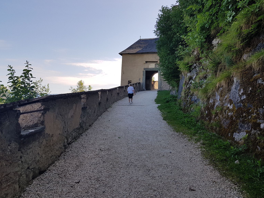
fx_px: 206
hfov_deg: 65.3
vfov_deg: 51.4
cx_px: 136
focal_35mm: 27
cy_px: 100
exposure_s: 1/1480
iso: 50
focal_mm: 4.2
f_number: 1.7
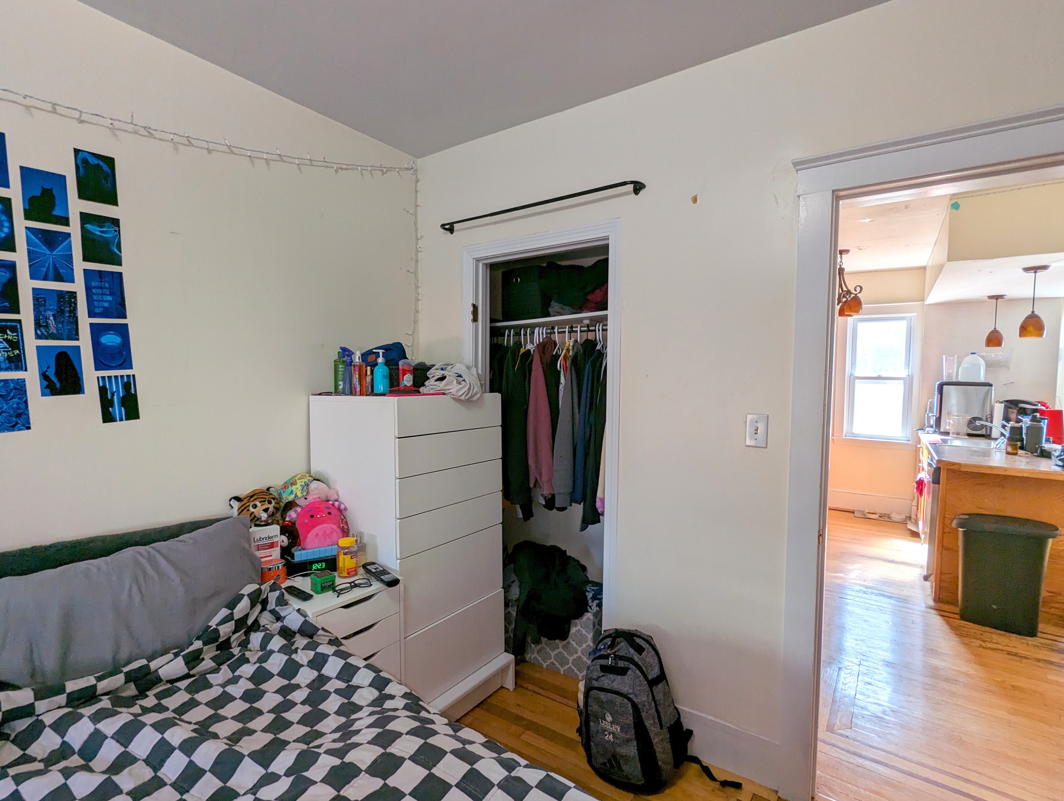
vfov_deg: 78.2
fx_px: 492
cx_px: 532
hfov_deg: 94.4
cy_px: 400
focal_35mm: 16
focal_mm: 2.35
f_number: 2.2
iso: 47
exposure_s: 1/66.8
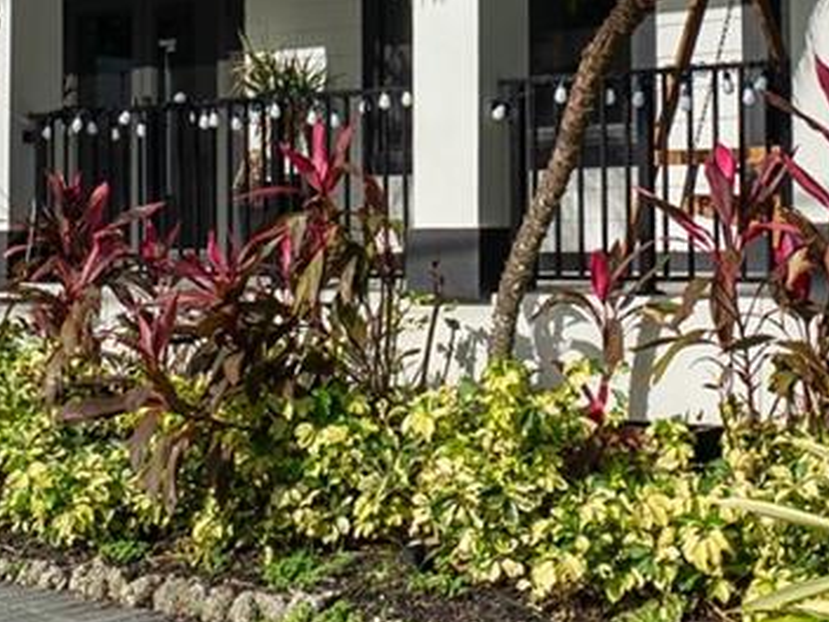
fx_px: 1676
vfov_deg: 19.7
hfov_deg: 27.7
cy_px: -139
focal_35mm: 70
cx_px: 478
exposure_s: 1/3200
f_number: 8
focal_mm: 16
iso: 250
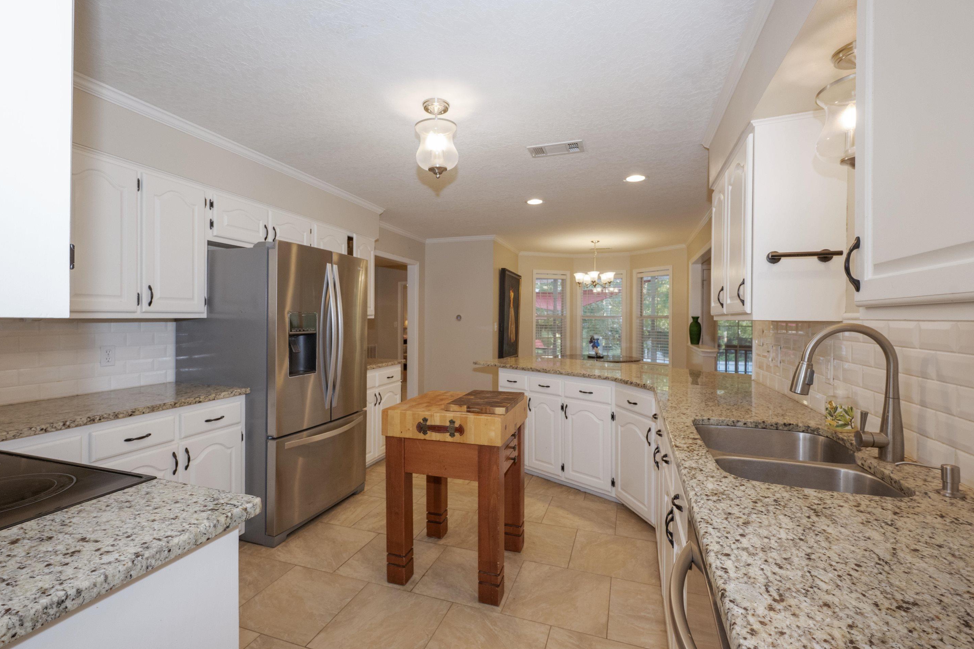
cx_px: 476
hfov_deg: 100.4
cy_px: 321
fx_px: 406
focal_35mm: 15
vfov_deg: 77.3
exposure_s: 1/200
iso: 1250
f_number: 8
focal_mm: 14
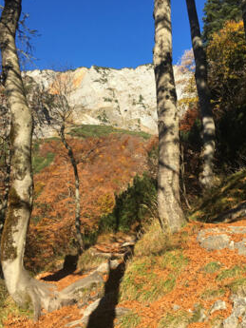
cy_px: 153
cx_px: 125
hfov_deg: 38.7
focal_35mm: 37
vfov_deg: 50.1
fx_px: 350
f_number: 2.2
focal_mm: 4.15
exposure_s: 1/712
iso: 25
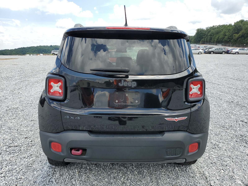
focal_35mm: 26
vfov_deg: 53.1
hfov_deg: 67.3
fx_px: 186
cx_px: 124
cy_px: 93
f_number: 1.5
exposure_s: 1/1667
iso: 50
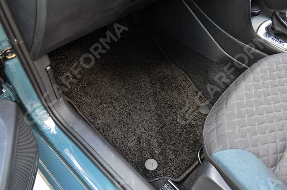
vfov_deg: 47.7
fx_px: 215
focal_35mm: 27
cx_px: 144
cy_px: 95
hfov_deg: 67.5
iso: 800
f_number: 6.3
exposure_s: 1/13
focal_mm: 18
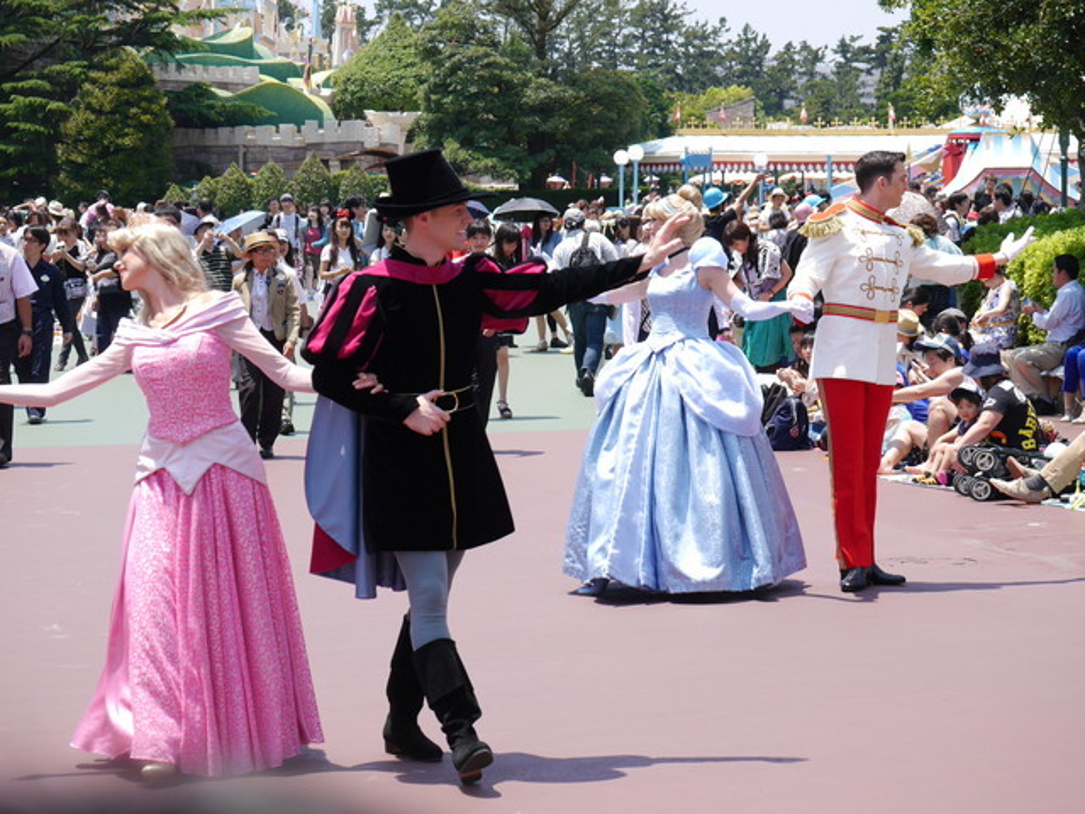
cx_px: 542
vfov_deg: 14.0
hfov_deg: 18.5
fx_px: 3322
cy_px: 407
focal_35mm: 106
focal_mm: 53
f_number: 5.6
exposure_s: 1/320
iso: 160
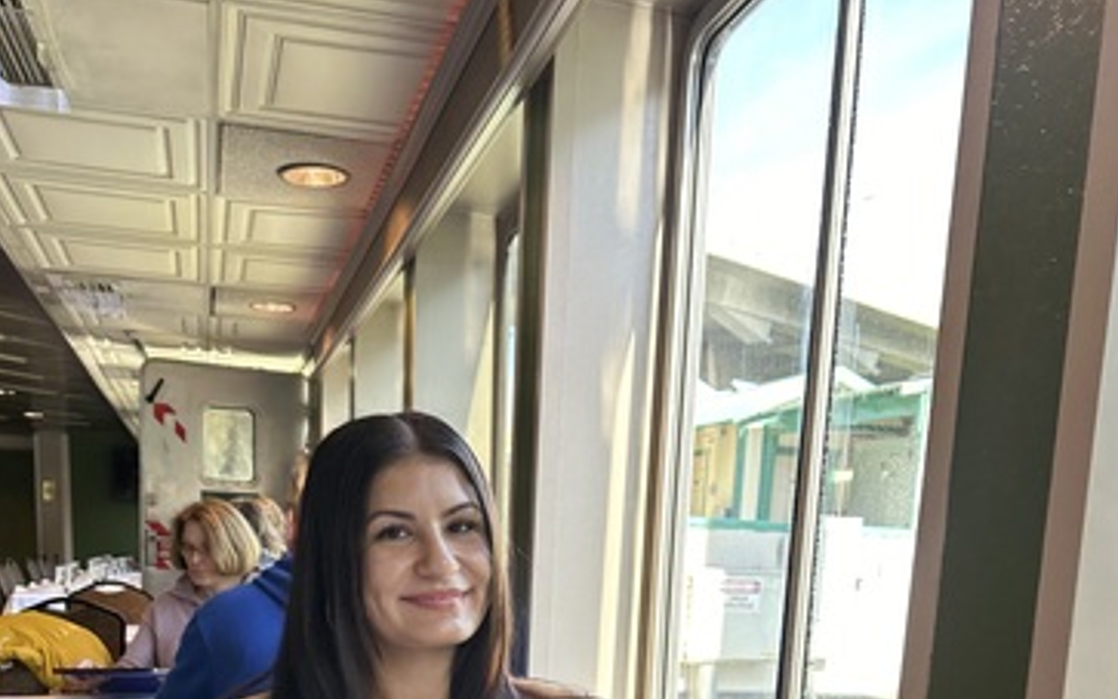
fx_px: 1067
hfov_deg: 55.3
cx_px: 550
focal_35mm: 35
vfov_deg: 33.2
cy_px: 702
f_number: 1.78
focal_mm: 6.86
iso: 100
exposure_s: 1/122
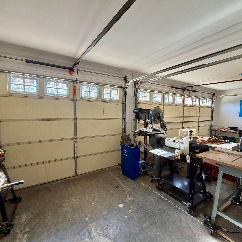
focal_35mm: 17
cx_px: 129
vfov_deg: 84.0
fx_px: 134
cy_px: 121
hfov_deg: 83.9
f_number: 2.2
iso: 250
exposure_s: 1/120
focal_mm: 2.22
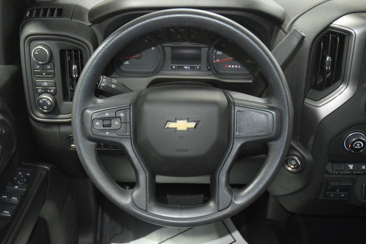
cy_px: 122
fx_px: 412
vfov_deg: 33.0
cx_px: 183
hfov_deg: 47.9
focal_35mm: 40
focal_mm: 27
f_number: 3.8
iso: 2500
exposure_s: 1/30
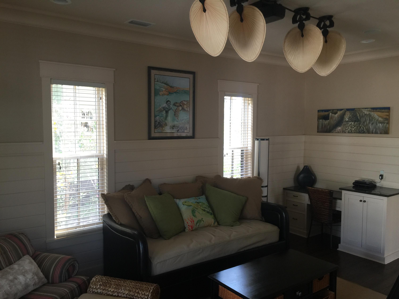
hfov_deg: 61.7
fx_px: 334
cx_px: 200
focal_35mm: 29
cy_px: 150
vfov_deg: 48.2
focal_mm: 4.15
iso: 32
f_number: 2.2
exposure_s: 1/30
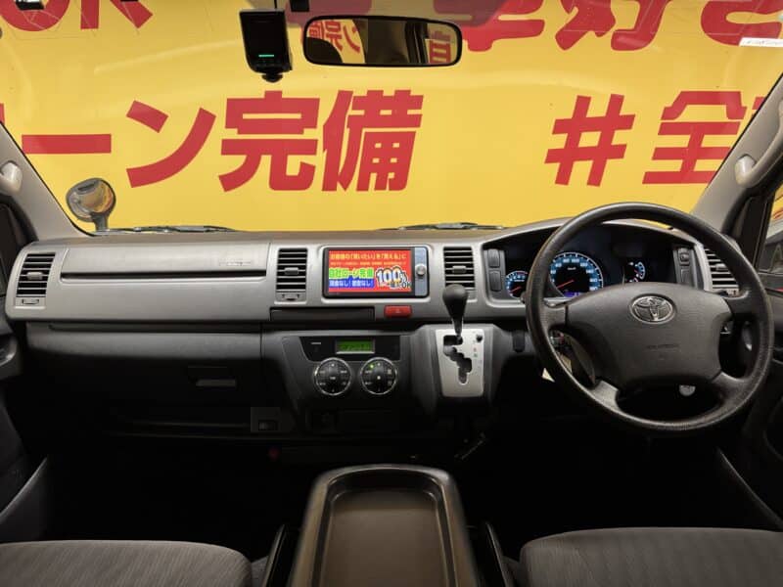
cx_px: 392
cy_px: 294
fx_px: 543
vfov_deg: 56.8
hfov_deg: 71.6
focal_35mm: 24
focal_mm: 6.76
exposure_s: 1/100
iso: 160
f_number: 1.78
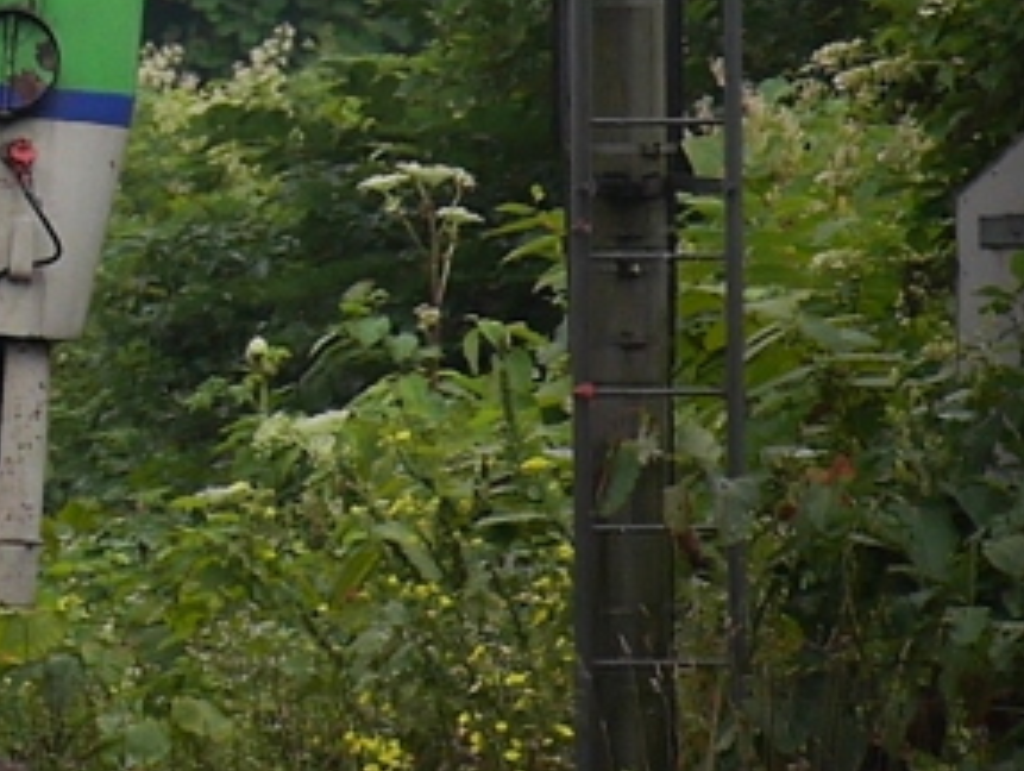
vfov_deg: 1.4
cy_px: -389
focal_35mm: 1069
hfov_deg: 1.8
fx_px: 31663
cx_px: -739
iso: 1250
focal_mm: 150
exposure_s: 1/500
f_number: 5.6
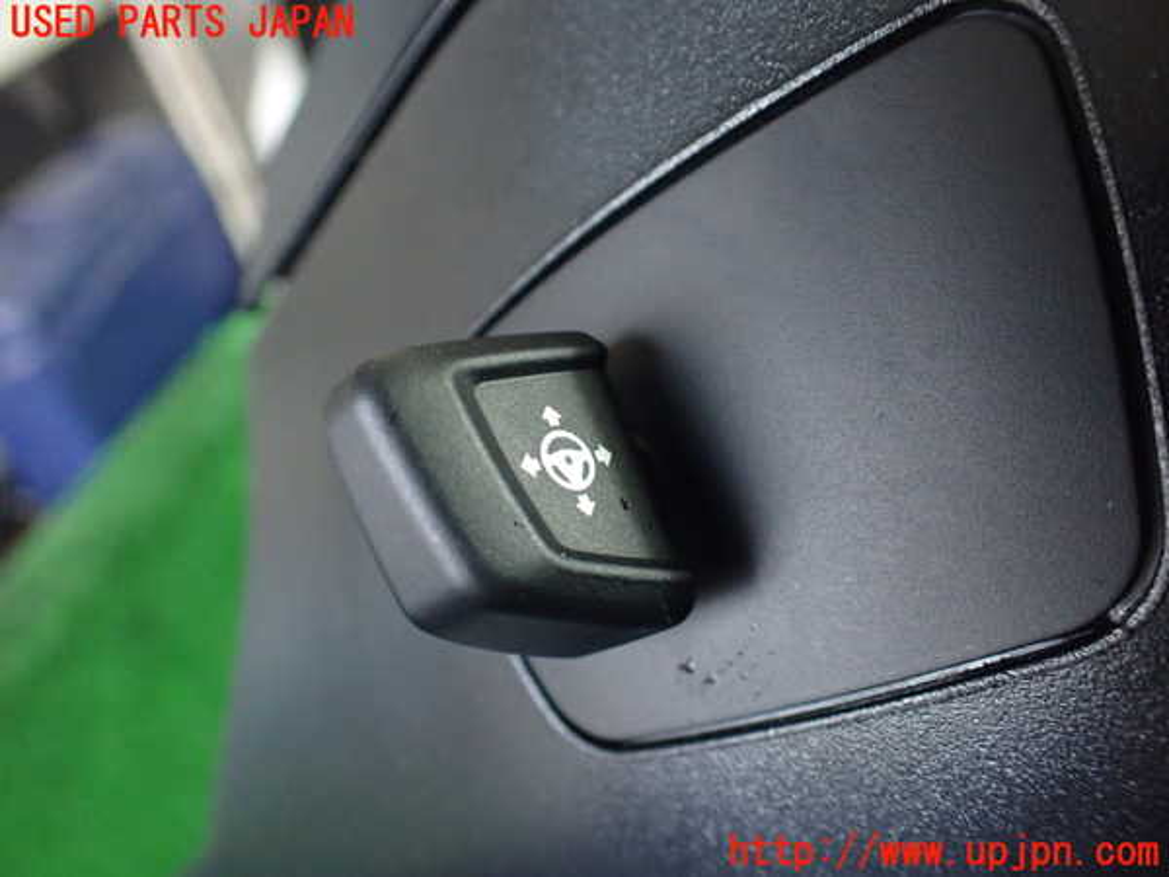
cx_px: 584
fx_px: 1013
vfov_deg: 46.8
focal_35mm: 30
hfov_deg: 60.0
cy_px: 438
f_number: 2.3
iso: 1000
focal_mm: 5.4
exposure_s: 1/30
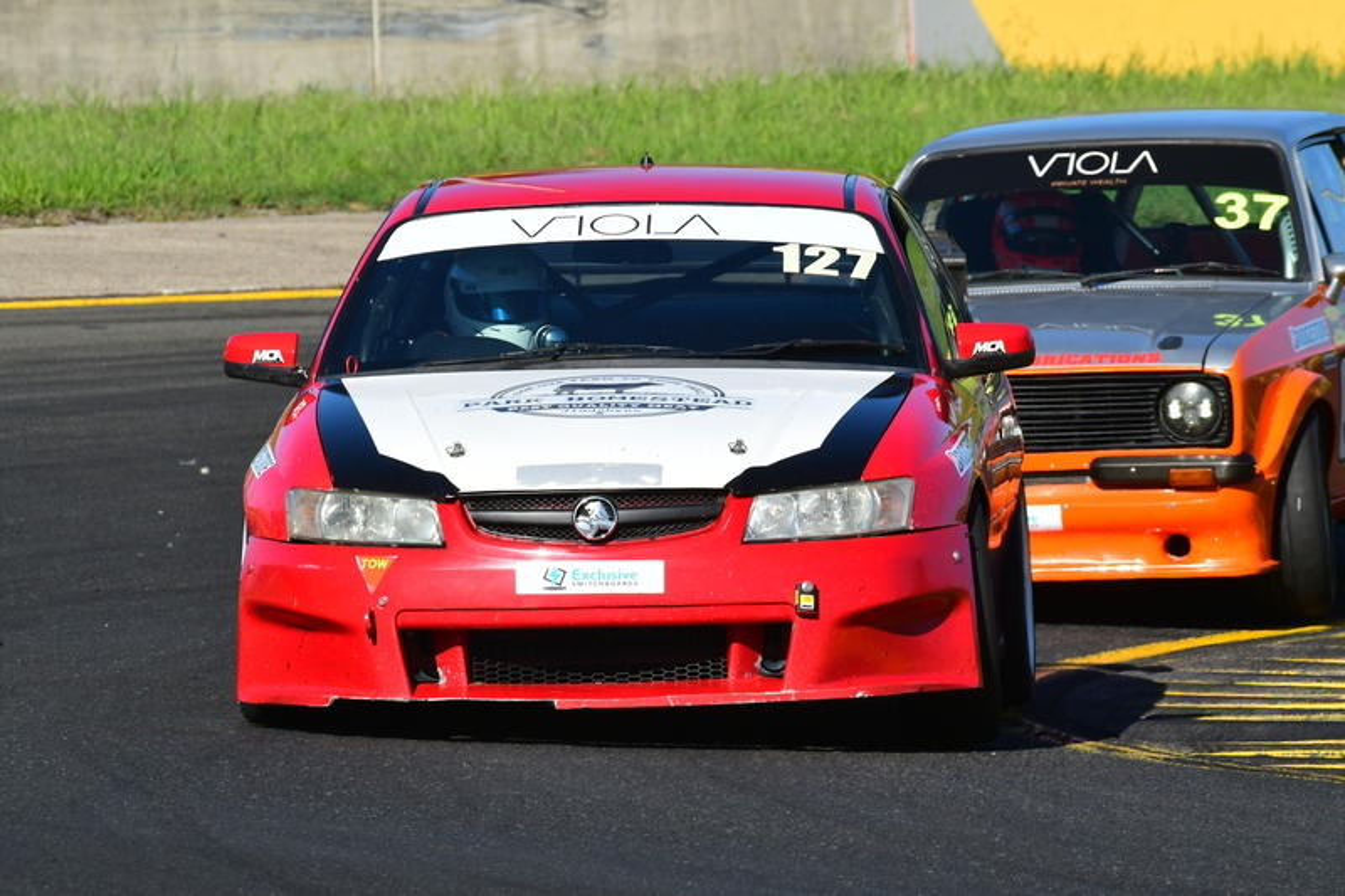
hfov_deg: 3.3
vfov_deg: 2.2
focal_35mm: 630
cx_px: 672
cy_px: 448
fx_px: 23531
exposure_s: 1/640
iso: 500
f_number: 13
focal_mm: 420
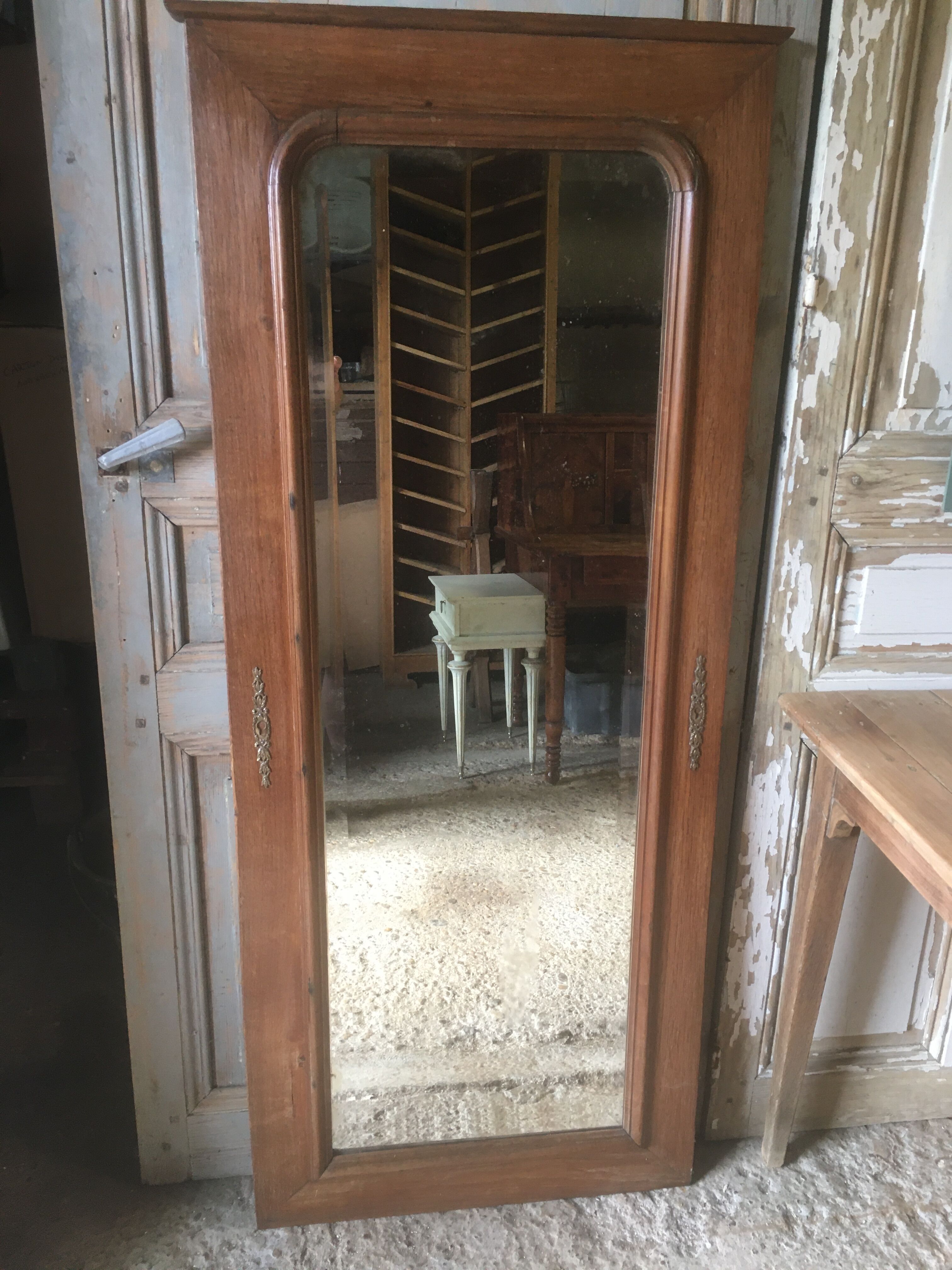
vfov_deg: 61.7
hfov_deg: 48.2
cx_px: 476
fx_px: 1063
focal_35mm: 29
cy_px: 635
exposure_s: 1/33
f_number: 2.2
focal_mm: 4.15
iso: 100
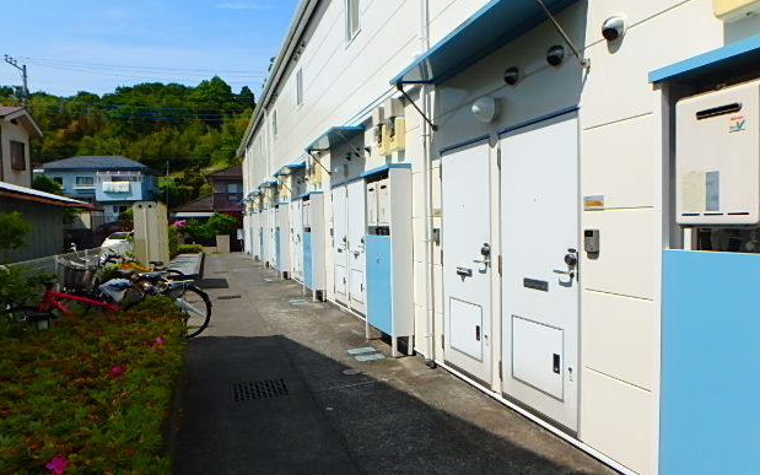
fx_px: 476
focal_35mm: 23
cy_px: 253
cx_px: 387
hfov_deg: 77.1
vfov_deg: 53.0
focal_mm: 3.7
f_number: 6
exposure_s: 1/500
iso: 125
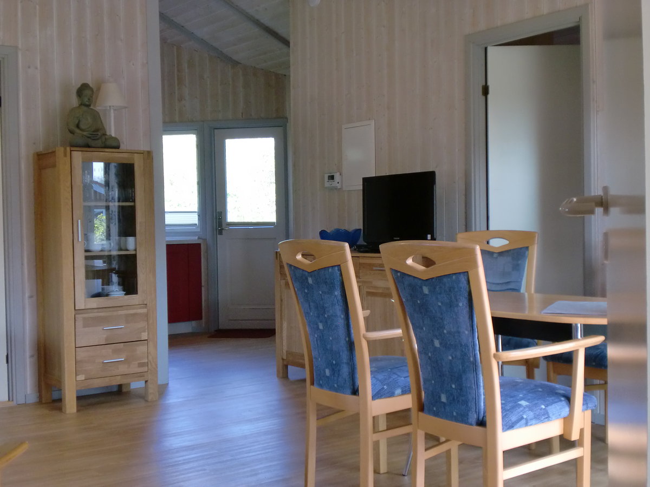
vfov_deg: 31.5
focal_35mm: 46
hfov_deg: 41.2
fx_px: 864
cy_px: 244
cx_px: 325
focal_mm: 8.44
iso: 200
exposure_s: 1/60
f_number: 3.6
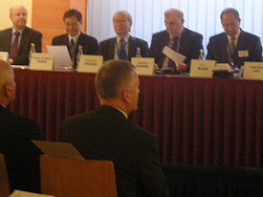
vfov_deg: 13.3
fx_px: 843
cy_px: 40
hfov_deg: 17.7
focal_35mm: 111
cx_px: 158
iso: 367
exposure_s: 1/8
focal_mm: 10.1
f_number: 3.7
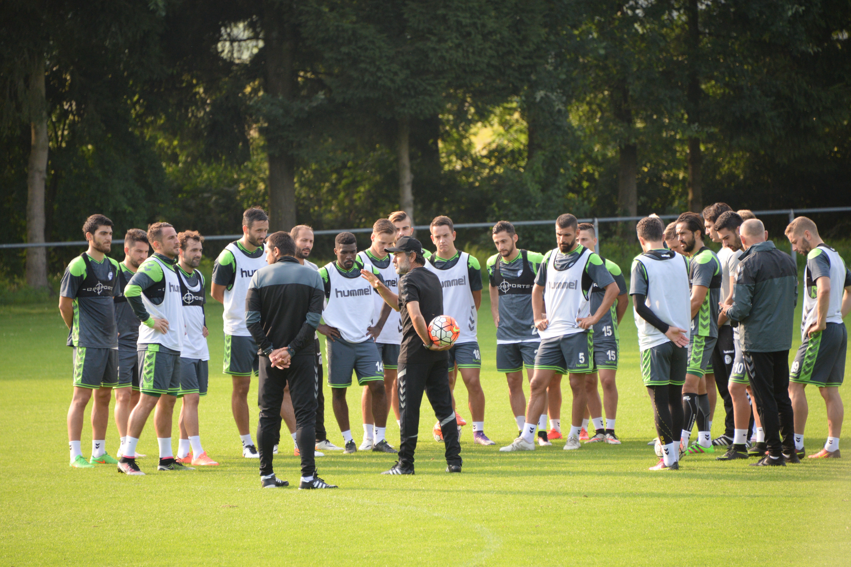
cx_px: 426
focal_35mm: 300
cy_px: 284
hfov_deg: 6.9
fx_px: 7091
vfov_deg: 4.6
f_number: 5.6
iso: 1600
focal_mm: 300
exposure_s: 1/1000
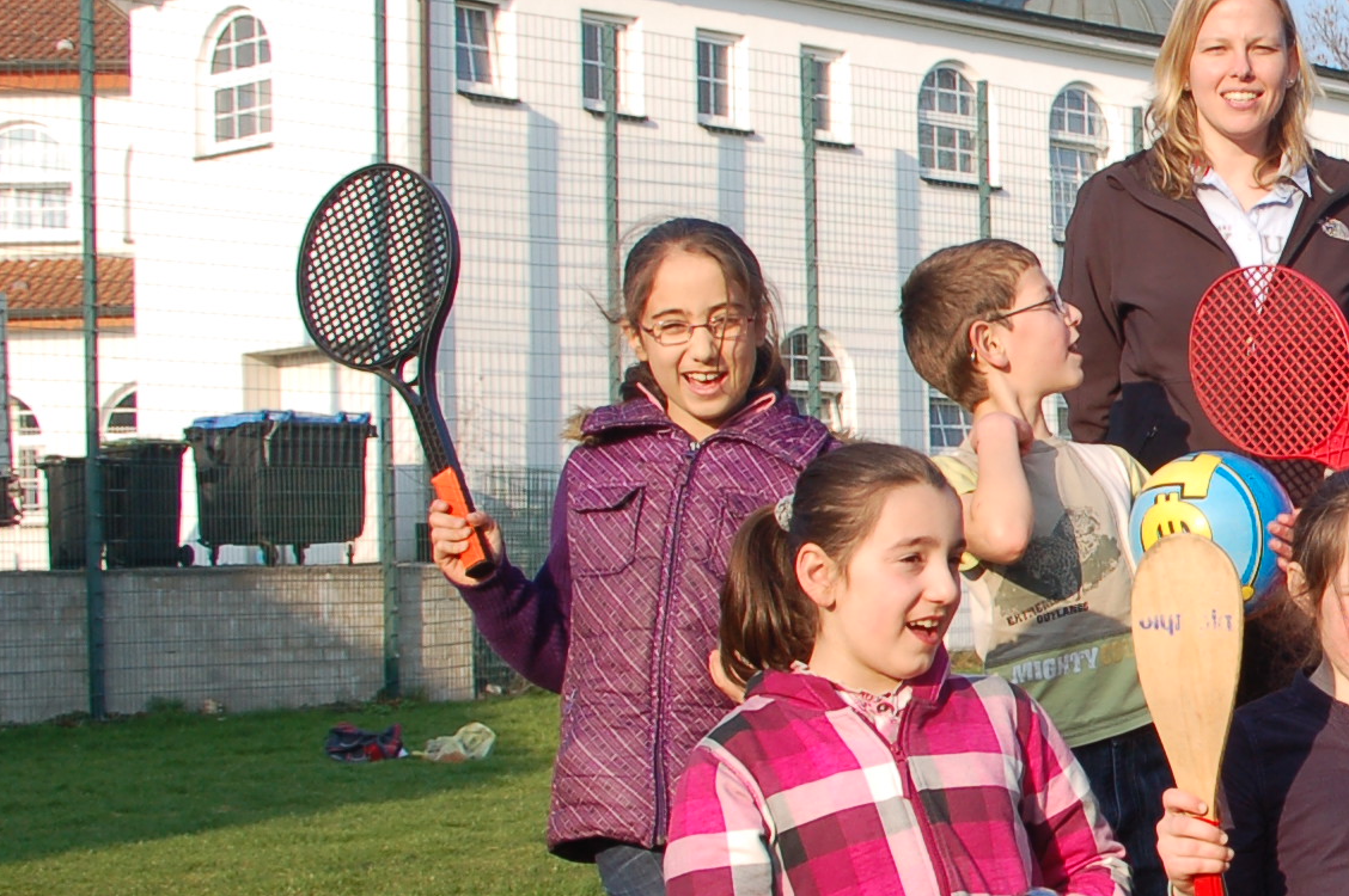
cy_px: 496
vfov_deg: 17.0
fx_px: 2995
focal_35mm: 80
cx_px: 1640
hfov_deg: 23.2
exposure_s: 1/200
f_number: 7.1
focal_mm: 20
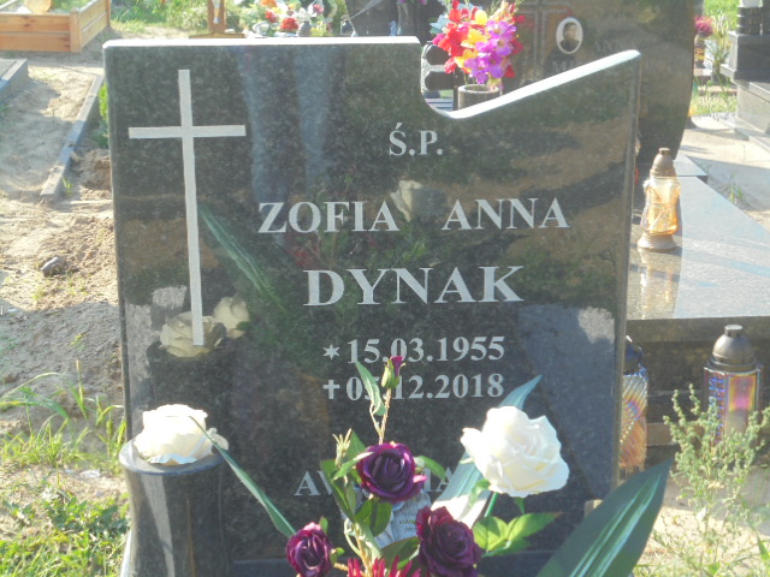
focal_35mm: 64
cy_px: 288
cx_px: 385
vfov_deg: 22.9
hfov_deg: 30.3
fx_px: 1424
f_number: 5.6
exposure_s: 1/100
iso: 100
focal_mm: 11.5
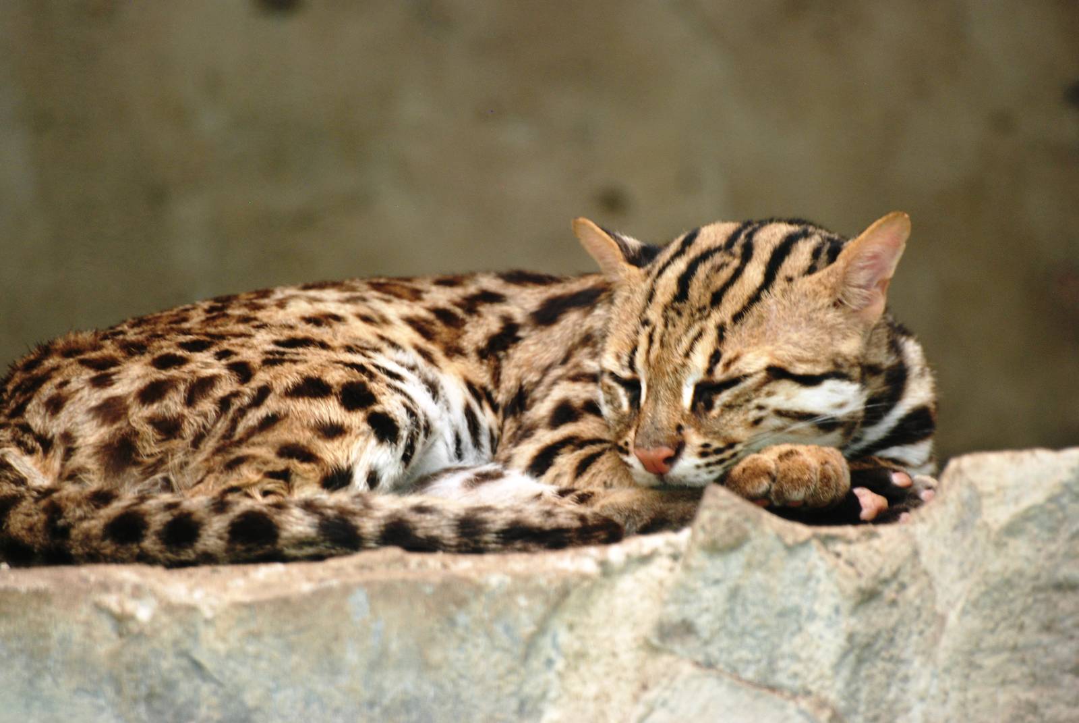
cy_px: 362
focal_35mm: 450
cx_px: 540
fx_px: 13503
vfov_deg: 3.1
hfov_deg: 4.6
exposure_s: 1/50
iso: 400
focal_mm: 300
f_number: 5.6
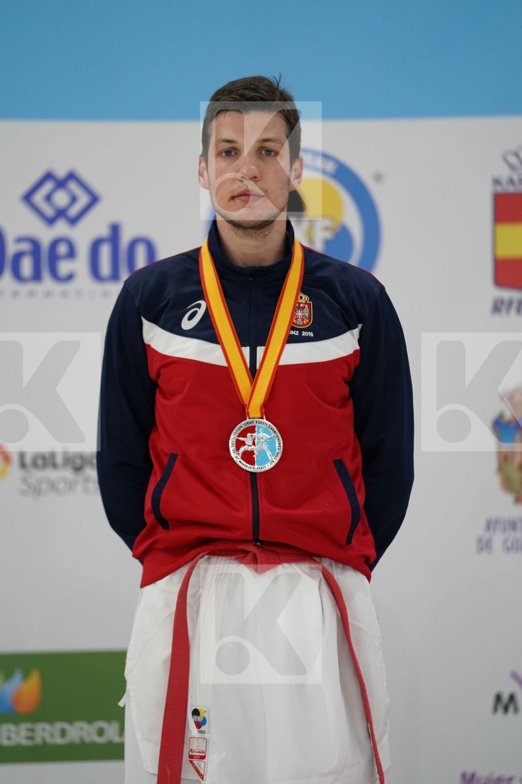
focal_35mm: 200
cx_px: 261
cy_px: 392
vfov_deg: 10.3
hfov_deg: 6.9
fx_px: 4350
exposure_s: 1/320
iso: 1000
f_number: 2.8
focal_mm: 200
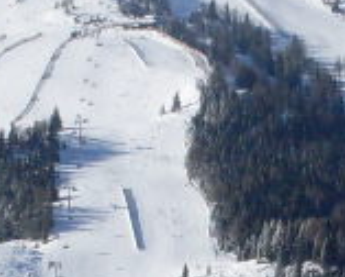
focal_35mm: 242
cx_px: 323
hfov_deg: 7.9
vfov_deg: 6.4
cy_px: 361
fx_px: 2474
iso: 80
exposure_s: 1/350
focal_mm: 6.3
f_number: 8.4
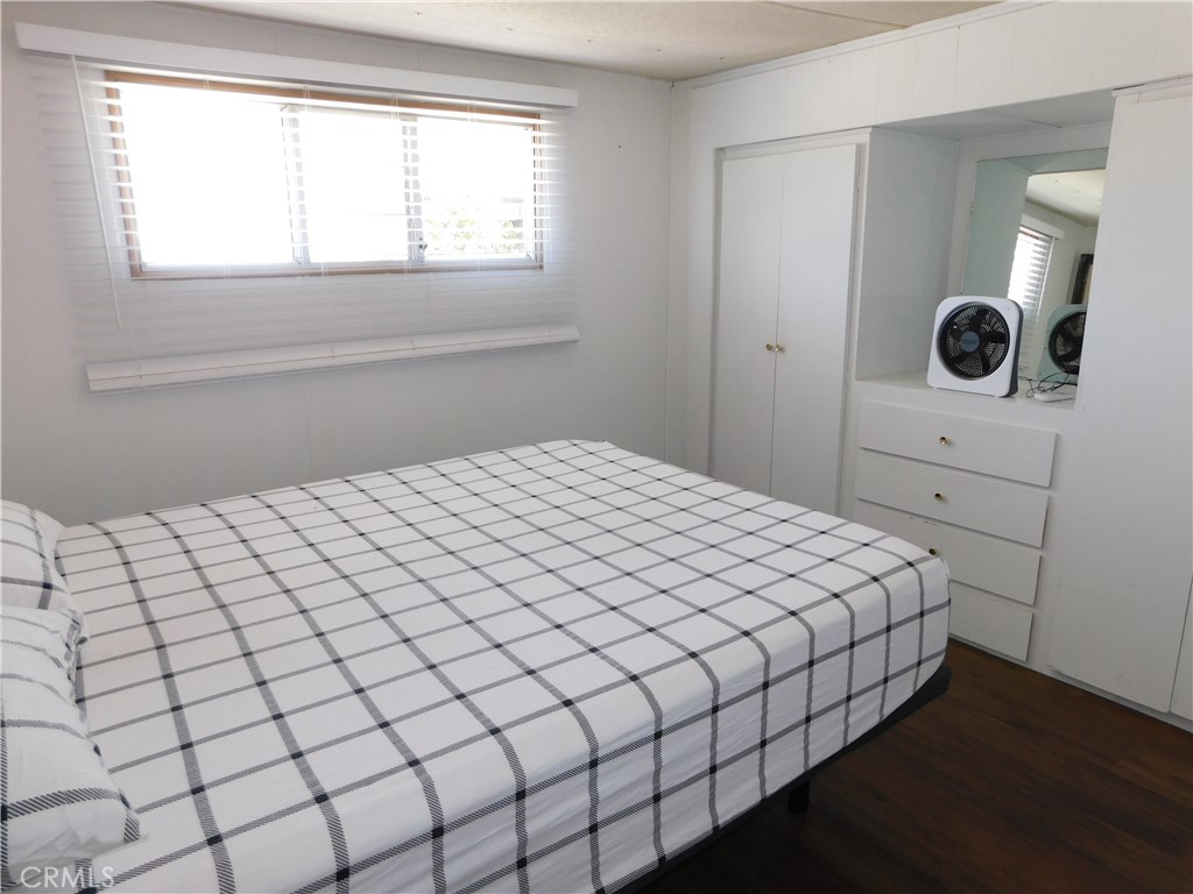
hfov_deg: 73.9
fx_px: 793
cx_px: 596
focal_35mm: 23
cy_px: 447
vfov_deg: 58.9
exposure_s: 1/50
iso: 125
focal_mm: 4
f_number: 3
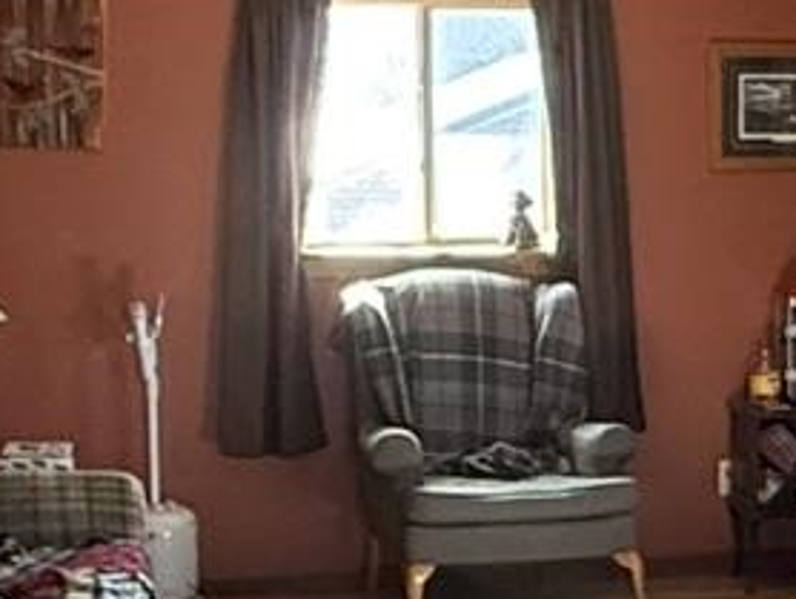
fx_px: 2371
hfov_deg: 18.4
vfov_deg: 14.4
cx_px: 859
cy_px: 407
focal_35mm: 103
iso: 320
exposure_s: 1/69
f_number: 2.2
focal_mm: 2.22
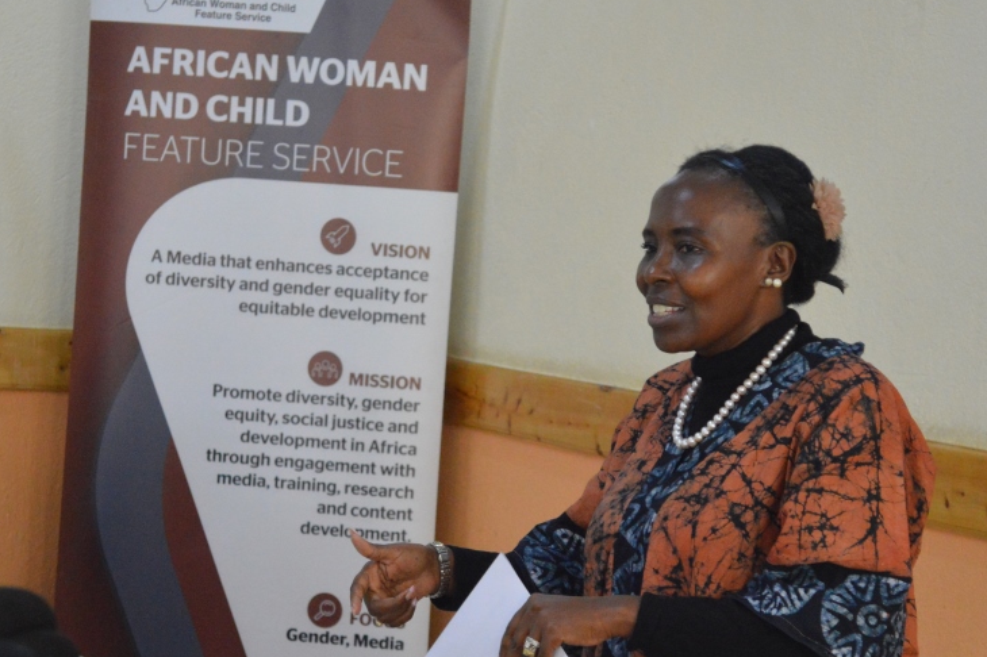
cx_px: 544
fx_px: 3171
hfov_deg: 17.7
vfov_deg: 11.8
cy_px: 389
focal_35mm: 116
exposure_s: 1/80
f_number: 5.6
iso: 3200
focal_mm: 55
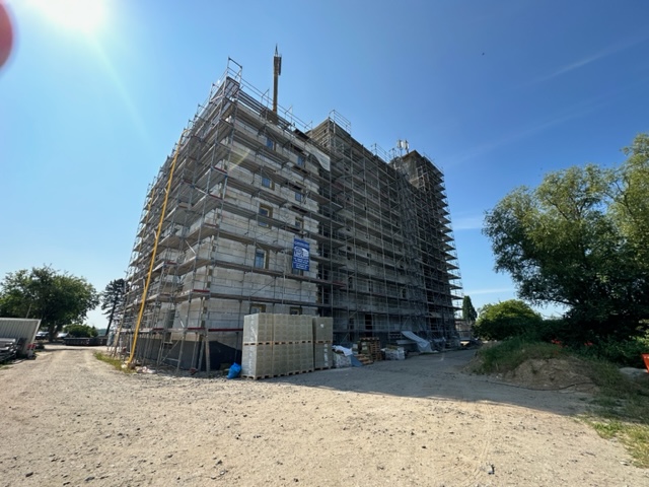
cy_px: 244
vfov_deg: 85.7
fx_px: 262
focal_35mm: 14
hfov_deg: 102.1
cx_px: 324
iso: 40
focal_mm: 2.22
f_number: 2.2
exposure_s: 1/917
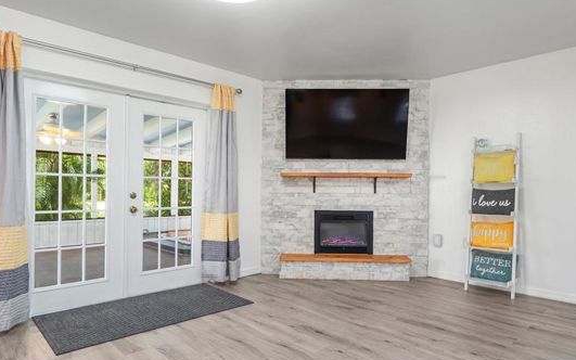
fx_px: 361
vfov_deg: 52.9
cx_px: 305
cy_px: 195
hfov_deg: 77.1
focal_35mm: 23
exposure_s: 1/3
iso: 250
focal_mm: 17
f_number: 9
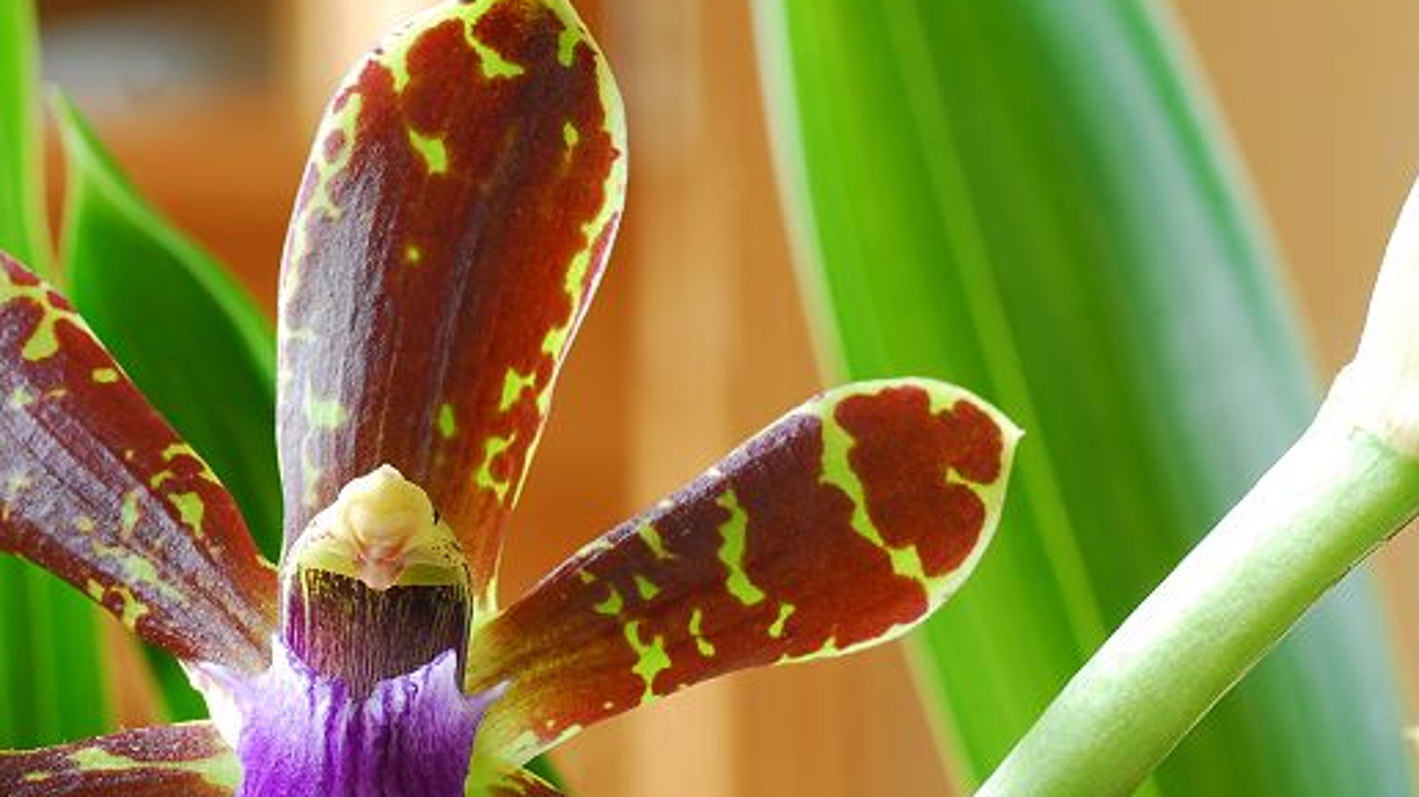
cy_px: 596
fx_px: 8577
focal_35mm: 228
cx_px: 319
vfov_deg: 5.3
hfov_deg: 9.4
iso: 100
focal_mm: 90
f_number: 22
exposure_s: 1.6
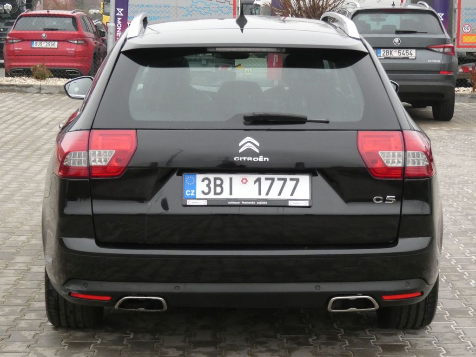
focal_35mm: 90
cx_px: 238
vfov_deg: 16.4
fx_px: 1238
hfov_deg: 21.8
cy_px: 178
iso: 640
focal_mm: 16
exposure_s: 1/80
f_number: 5.6
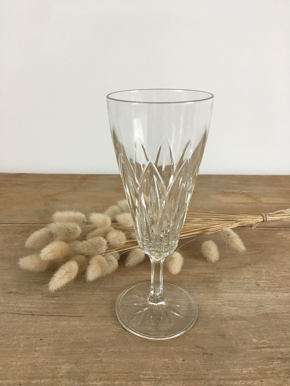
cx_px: 145
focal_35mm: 29
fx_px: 324
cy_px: 193
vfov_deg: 61.7
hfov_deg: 48.2
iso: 50
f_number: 2.2
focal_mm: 4.15
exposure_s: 1/33
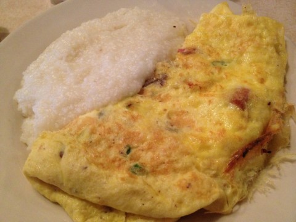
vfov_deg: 40.7
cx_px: 148
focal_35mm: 35
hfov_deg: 52.6
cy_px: 111
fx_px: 299
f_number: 2.4
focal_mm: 4.28
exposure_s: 1/20
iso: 400
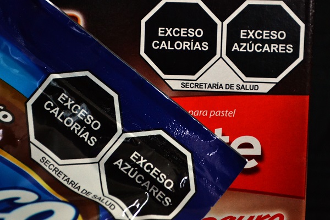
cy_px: 110
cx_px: 165
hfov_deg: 29.2
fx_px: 632
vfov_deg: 19.7
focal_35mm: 69
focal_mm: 46
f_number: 5.3
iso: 3200
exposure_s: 1/200
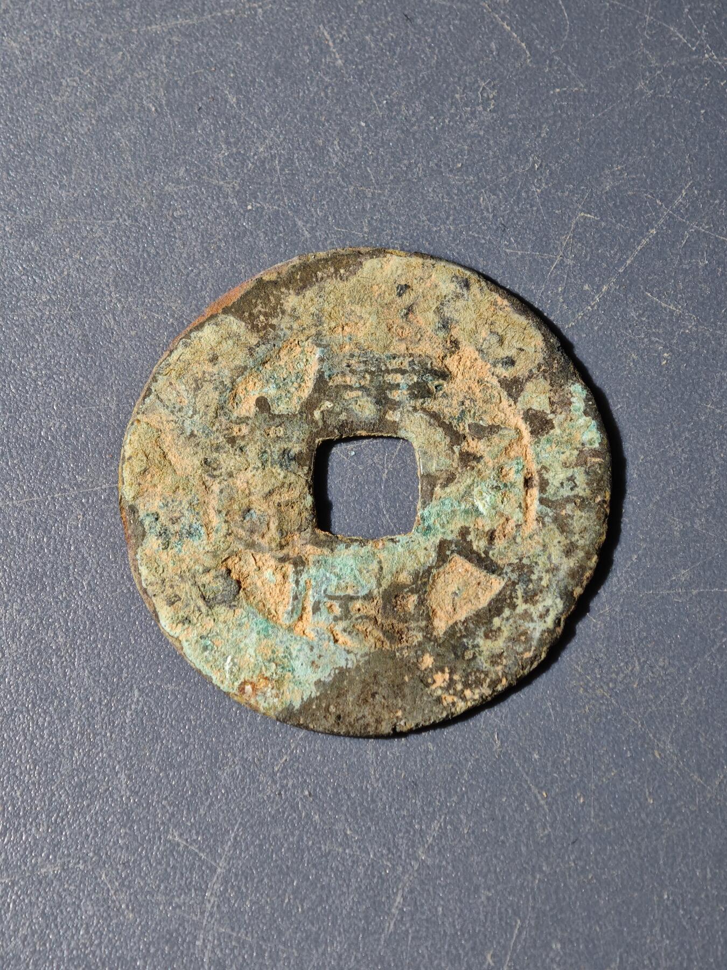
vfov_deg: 23.0
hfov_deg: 17.4
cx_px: 364
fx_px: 2380
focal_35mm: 85
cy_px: 485
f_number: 2
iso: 250
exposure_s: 1/100
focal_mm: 9
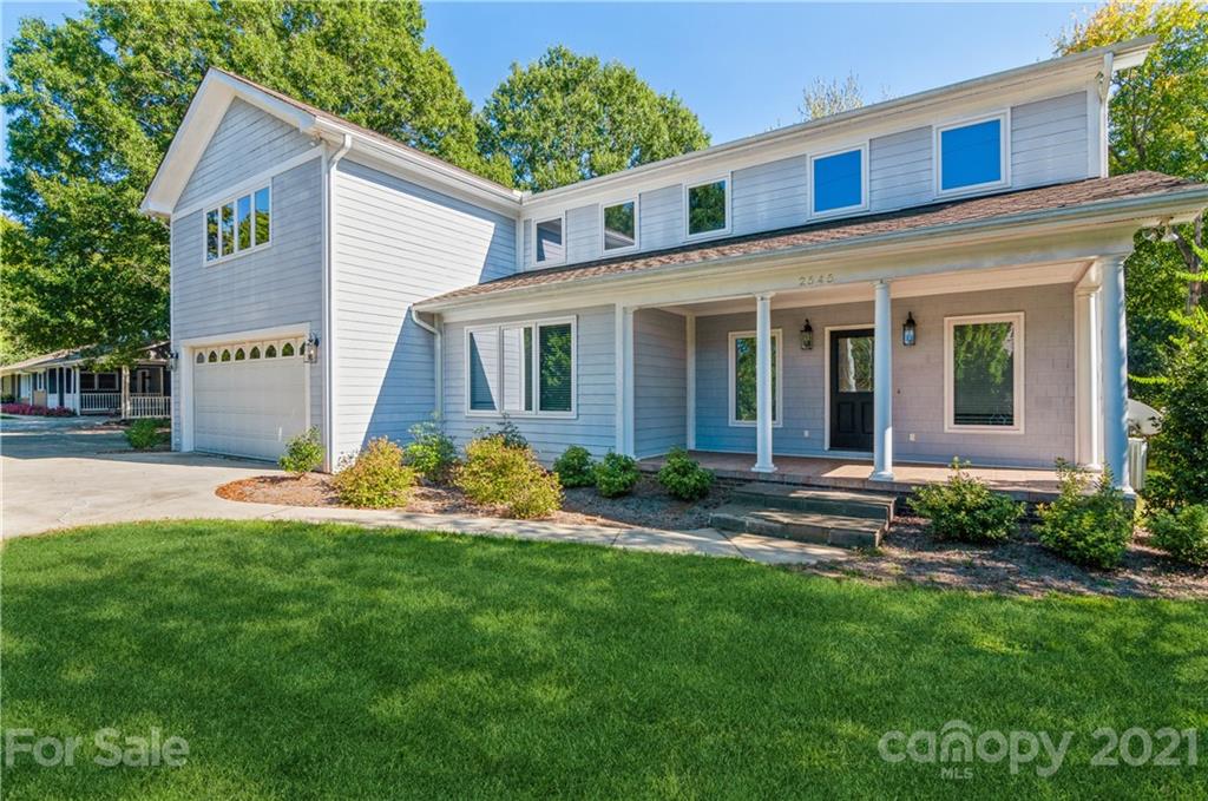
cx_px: 604
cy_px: 400
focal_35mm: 16
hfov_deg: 95.1
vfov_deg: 71.9
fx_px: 553
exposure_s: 1/250
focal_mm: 11
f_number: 8
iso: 200
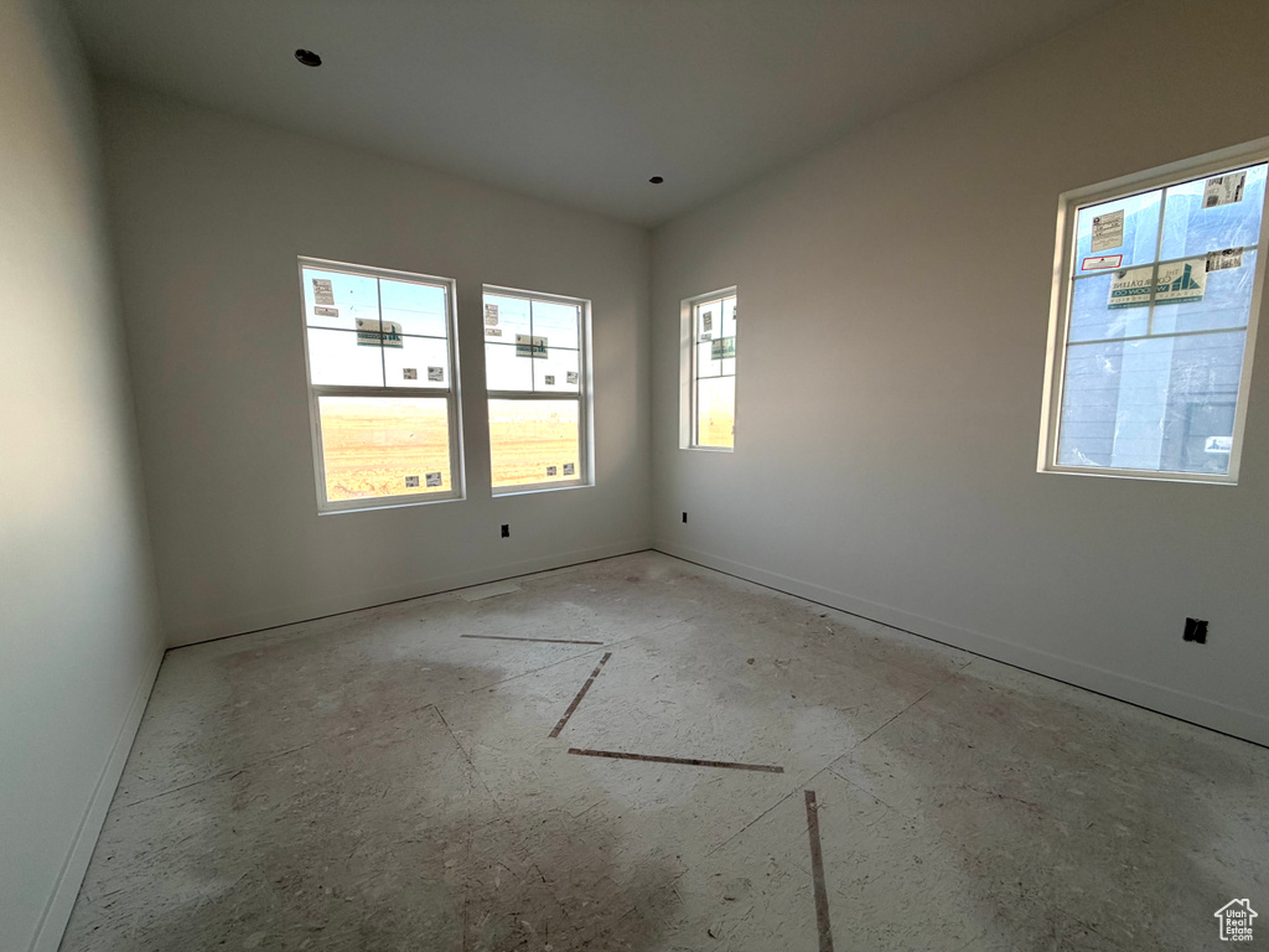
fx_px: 513
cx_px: 634
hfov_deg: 102.1
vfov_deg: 85.7
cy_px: 476
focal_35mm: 14
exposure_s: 1/122
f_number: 2.2
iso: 64
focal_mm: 2.22
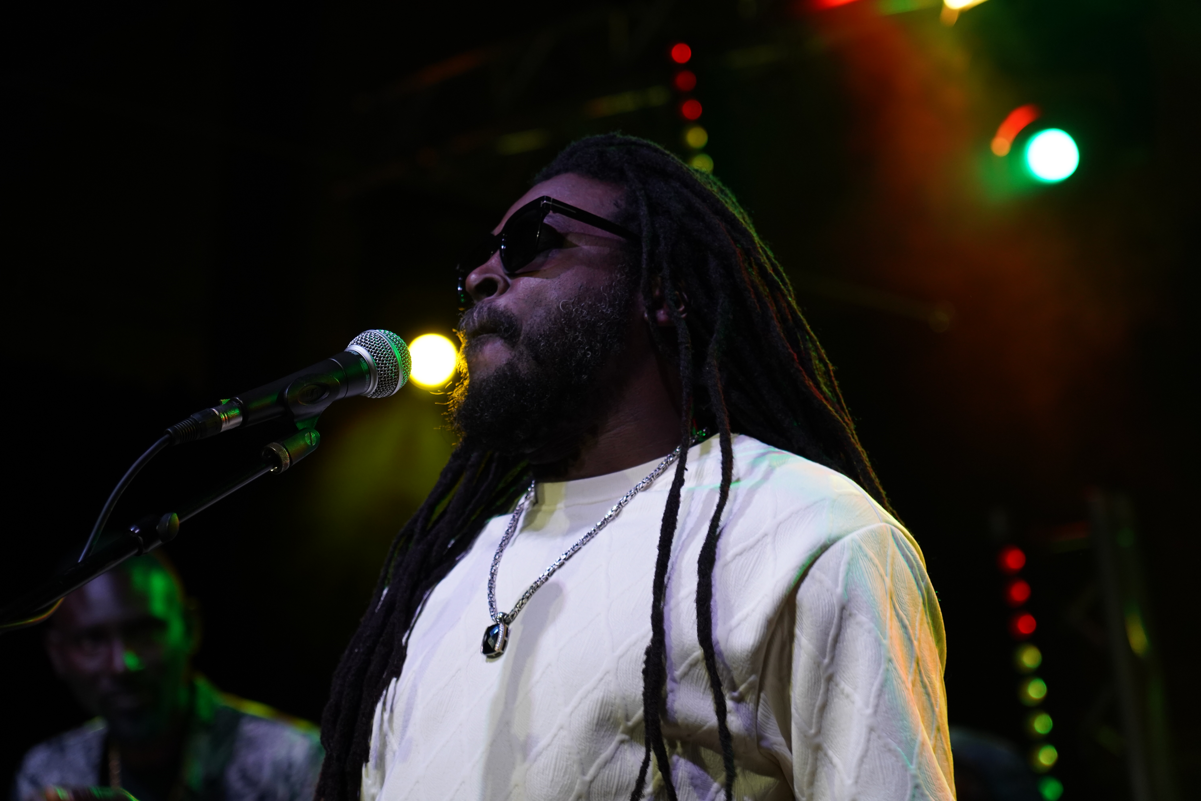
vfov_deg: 13.0
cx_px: 600
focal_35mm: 105
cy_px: 400
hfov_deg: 19.5
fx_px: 3503
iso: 2000
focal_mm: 105
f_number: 4
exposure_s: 1/160
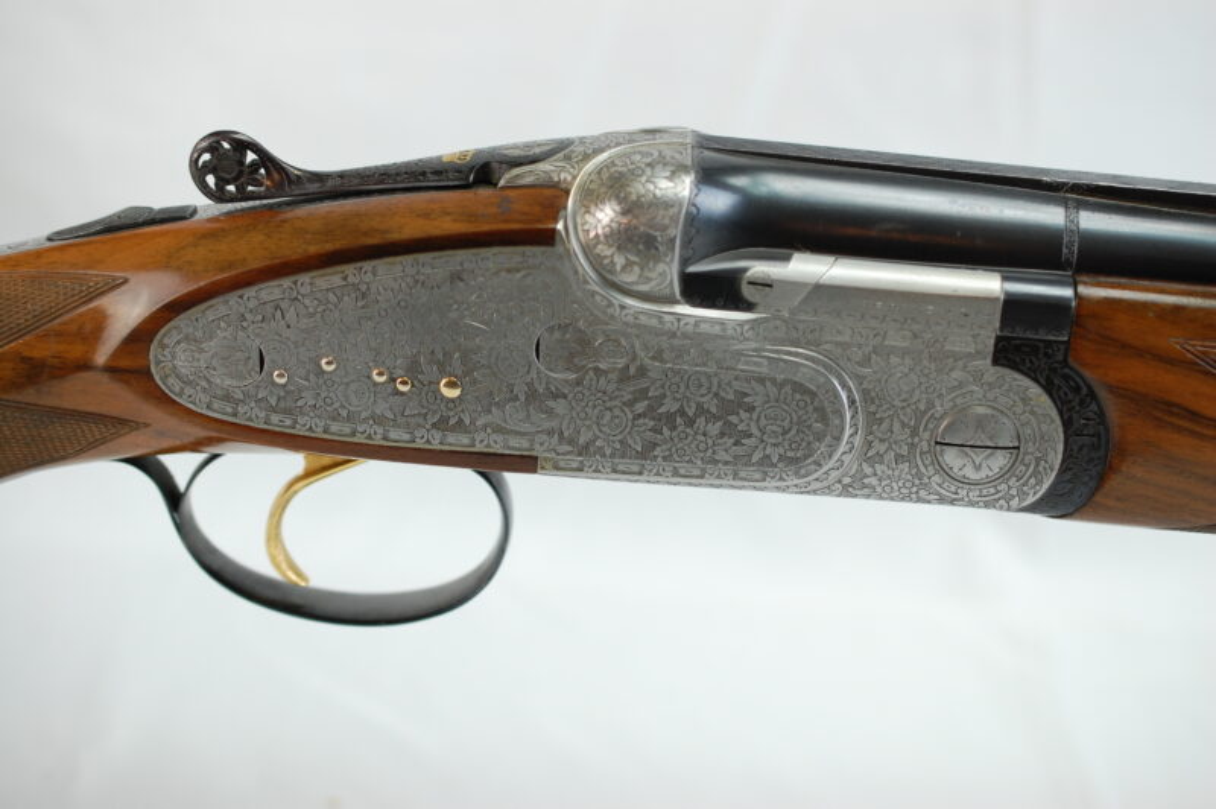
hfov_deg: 33.4
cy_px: 404
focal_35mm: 60
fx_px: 2025
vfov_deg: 22.6
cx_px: 608
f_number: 4
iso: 400
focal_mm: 40
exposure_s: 1/60
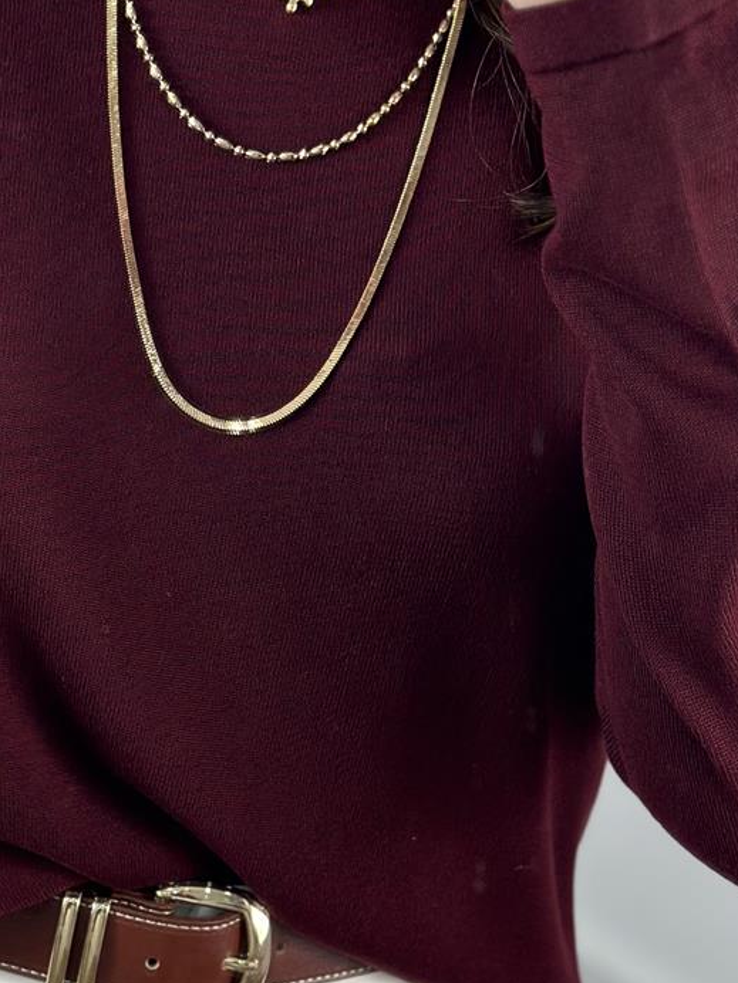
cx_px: 77
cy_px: 489
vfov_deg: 17.7
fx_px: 3155
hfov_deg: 13.2
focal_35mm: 111
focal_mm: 6.86
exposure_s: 1/100
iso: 125
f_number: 1.78
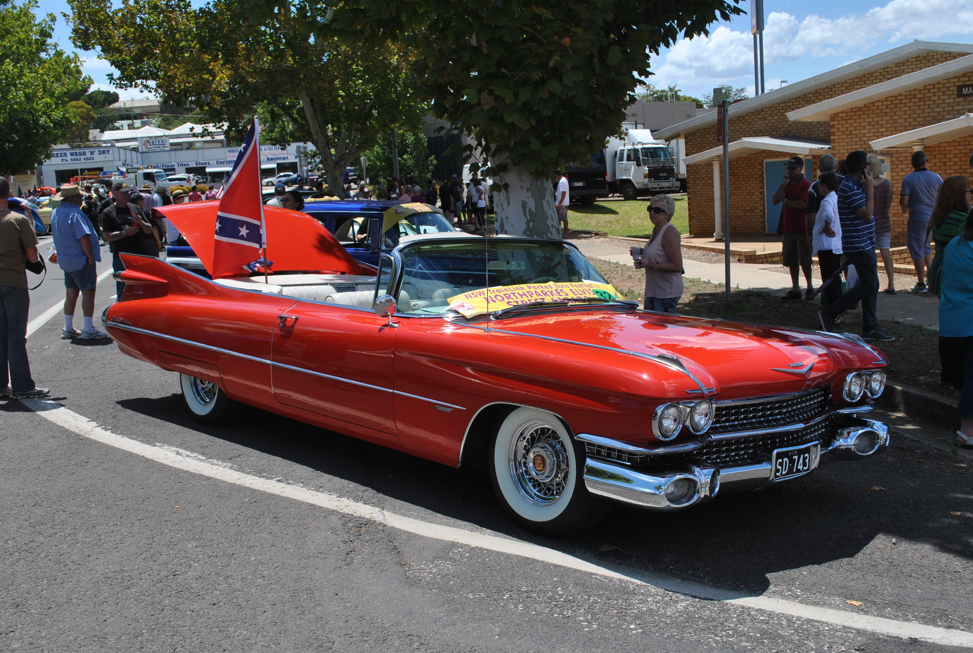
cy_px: 326
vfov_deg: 34.4
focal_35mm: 39
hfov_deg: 49.5
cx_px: 486
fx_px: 1056
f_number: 8
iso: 100
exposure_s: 1/250
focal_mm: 26
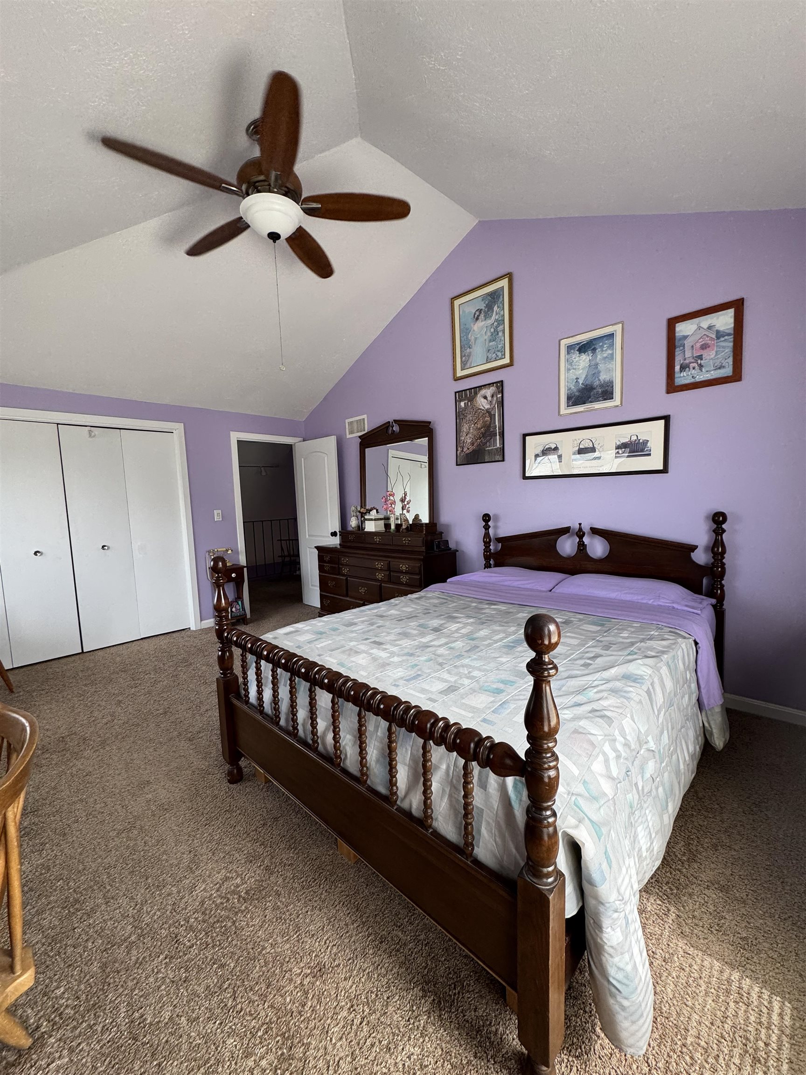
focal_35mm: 14
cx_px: 403
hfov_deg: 85.7
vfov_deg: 102.1
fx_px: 435
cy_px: 538
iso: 64
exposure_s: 1/99
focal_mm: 2.22
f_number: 2.2
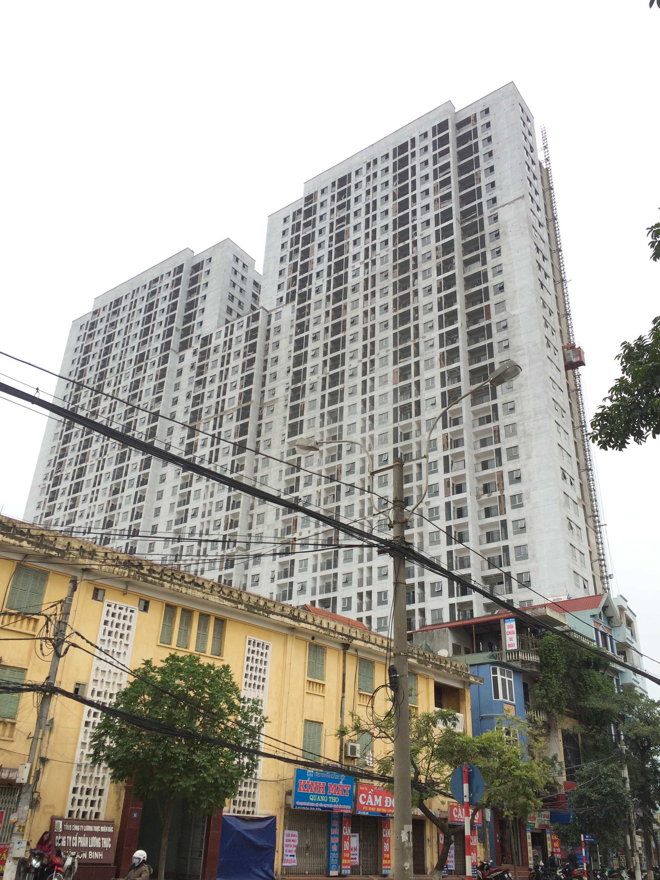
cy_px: 440
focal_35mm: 30
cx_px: 330
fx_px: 763
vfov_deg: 60.0
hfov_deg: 46.8
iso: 32
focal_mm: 4.12
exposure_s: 1/720
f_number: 2.2
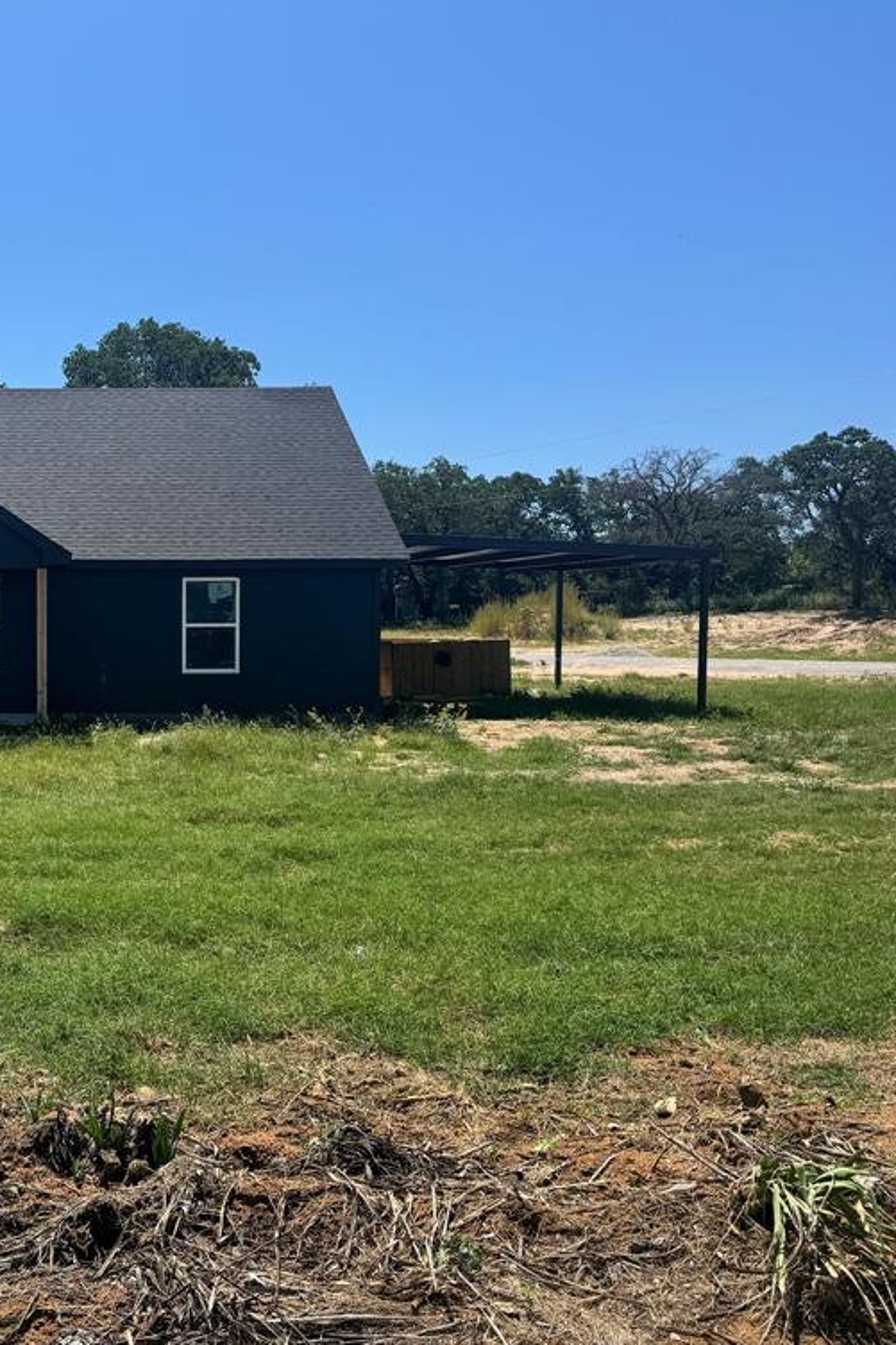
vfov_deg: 55.8
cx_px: 48
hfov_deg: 35.9
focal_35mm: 34
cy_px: 660
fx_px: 1270
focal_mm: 6.76
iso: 80
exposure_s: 1/5348
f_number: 1.78
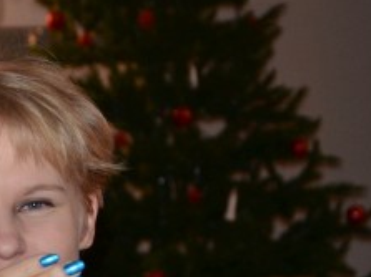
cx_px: -75
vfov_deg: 7.4
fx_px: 2148
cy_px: 289
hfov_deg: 9.7
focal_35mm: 200
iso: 800
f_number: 4.8
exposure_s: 1/60
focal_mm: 45
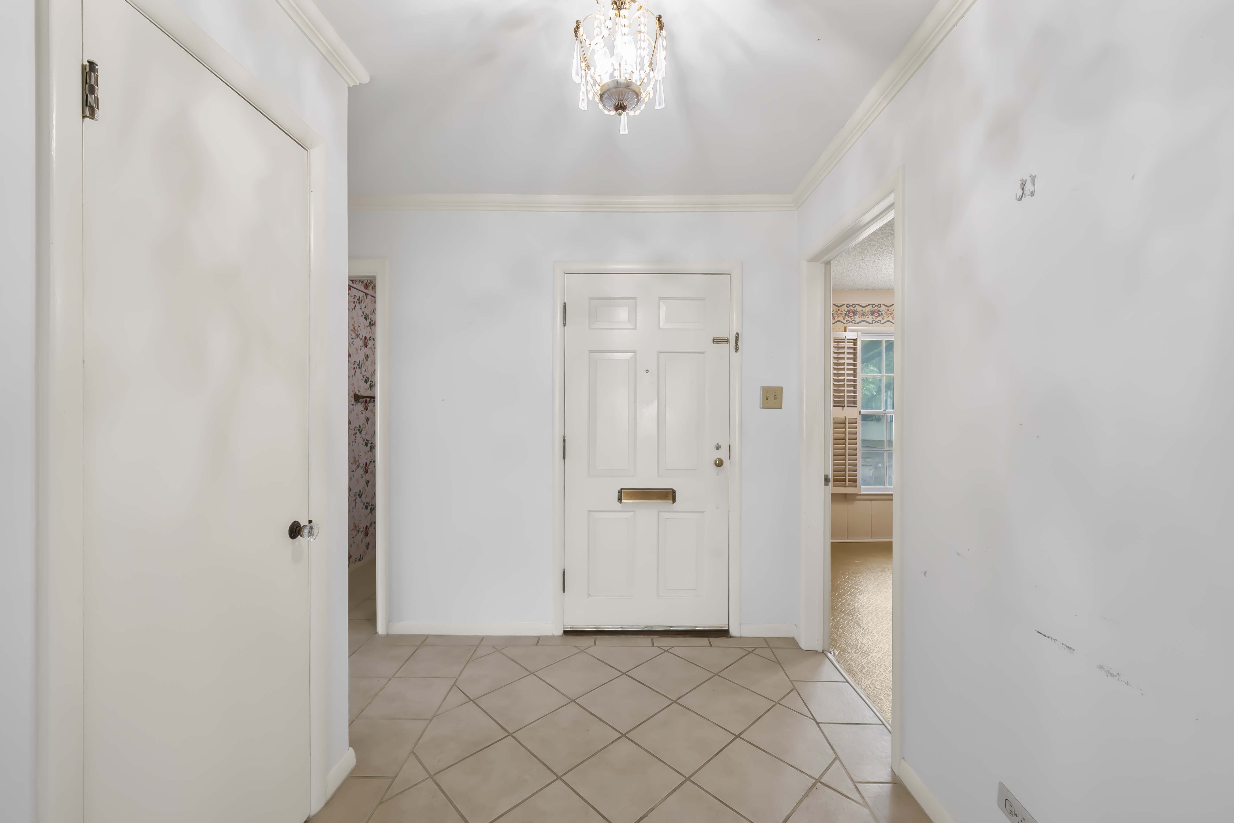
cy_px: 412
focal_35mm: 14
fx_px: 480
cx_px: 617
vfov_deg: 81.2
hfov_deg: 104.3
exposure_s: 1.6
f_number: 8
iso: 160
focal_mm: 14
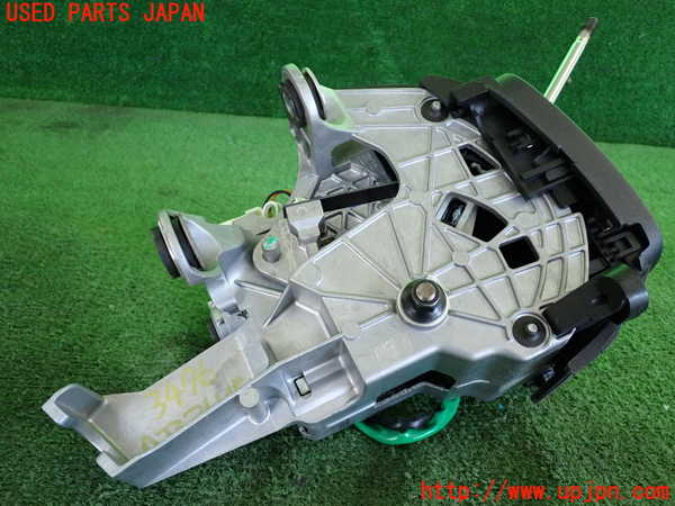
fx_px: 624
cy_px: 253
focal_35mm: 32
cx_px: 338
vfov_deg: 44.2
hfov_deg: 56.8
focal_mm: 5.79
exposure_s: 1/125
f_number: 2.4
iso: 250
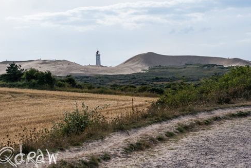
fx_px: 590
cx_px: 126
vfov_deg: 16.2
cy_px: 84
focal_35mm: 85
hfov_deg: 24.0
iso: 400
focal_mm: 55
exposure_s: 1/2000
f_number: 6.3
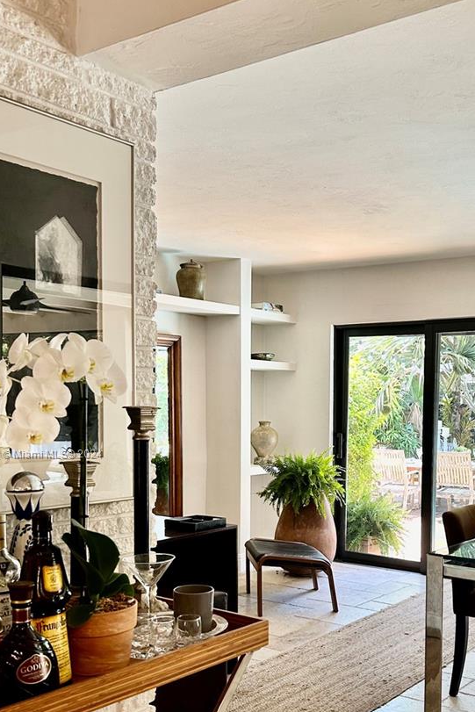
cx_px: 336
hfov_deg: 33.0
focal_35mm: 40
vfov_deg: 47.9
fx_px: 791
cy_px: 455
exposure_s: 1/120
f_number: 1.5
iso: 100
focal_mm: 5.7
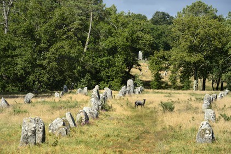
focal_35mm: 175
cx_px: 116
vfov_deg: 7.8
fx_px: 1122
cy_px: 77
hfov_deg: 11.8
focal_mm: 175
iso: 200
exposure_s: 1/250
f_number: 11
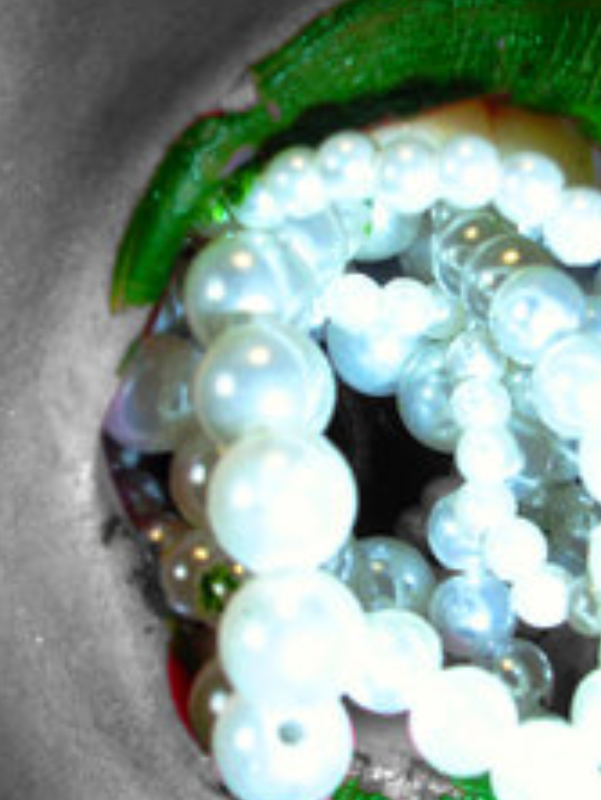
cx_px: 506
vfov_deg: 32.6
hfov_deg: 24.4
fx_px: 1363
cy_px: 443
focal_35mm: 59
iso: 80
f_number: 2.9
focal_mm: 5.7
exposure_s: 1/40
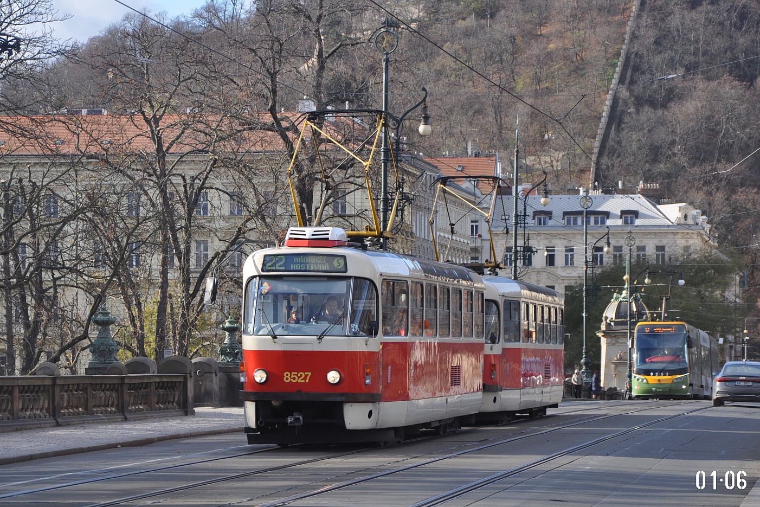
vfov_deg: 10.7
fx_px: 2713
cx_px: 382
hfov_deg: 15.9
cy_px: 253
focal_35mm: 129
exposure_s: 1/1000
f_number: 5.6
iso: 640
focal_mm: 85
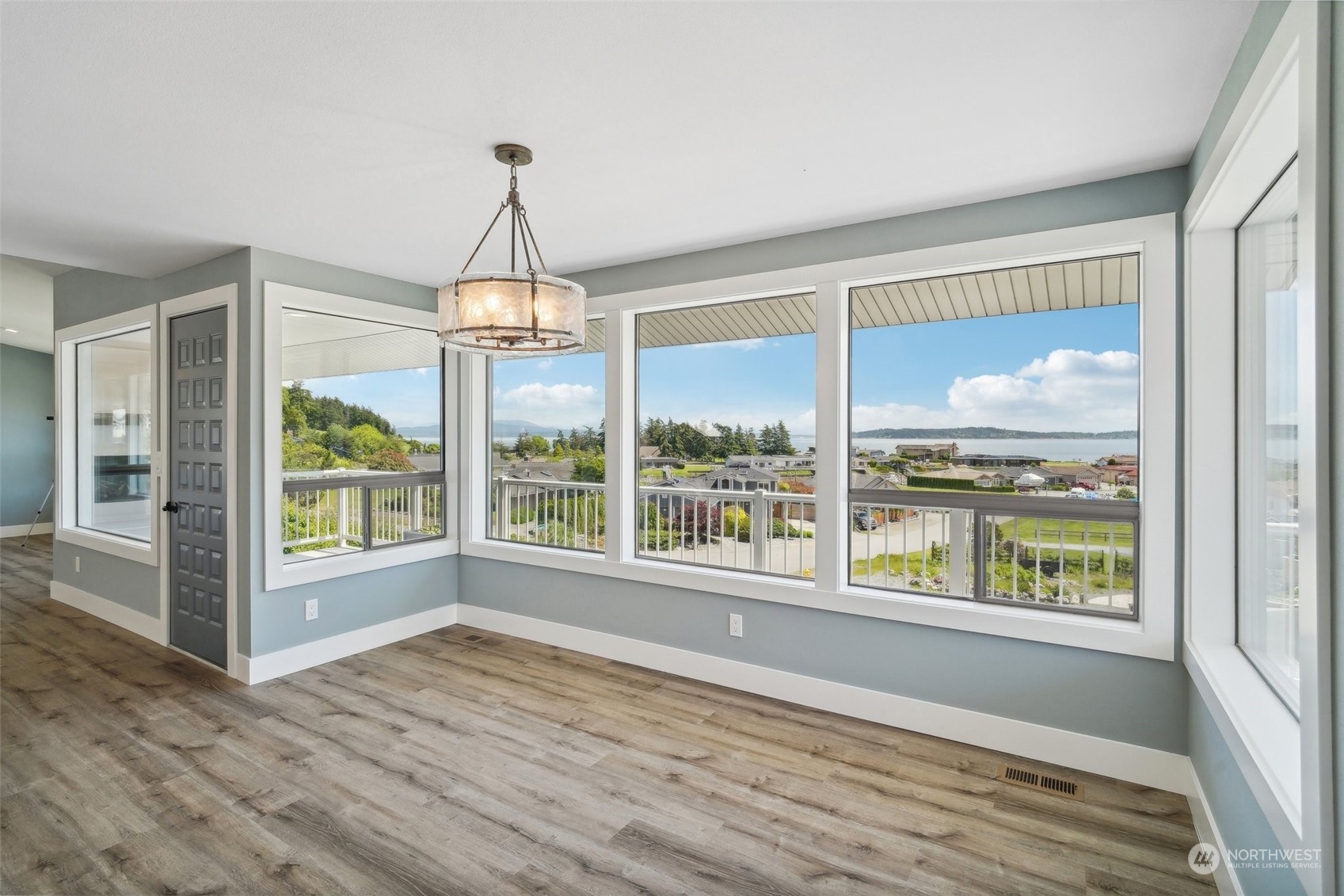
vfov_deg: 73.7
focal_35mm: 16
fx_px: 597
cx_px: 672
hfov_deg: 96.7
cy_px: 448
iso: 800
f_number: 8
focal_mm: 16
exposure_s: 1/400
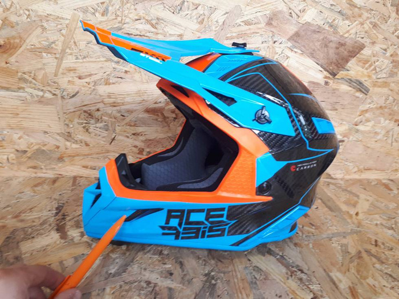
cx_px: 200
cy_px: 150
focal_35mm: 27
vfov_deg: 51.4
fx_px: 311
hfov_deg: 65.3
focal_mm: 3.6
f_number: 1.9
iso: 64
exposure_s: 1/33
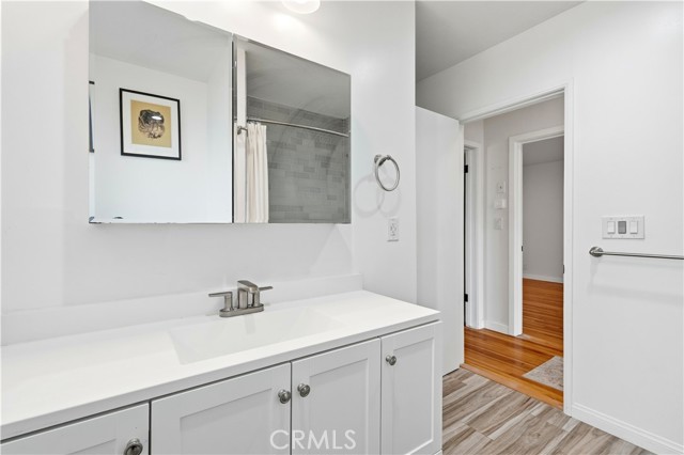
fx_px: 304
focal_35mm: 16
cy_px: 228
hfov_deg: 96.8
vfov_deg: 73.7
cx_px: 342
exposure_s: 1/320
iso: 400
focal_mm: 16
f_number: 8
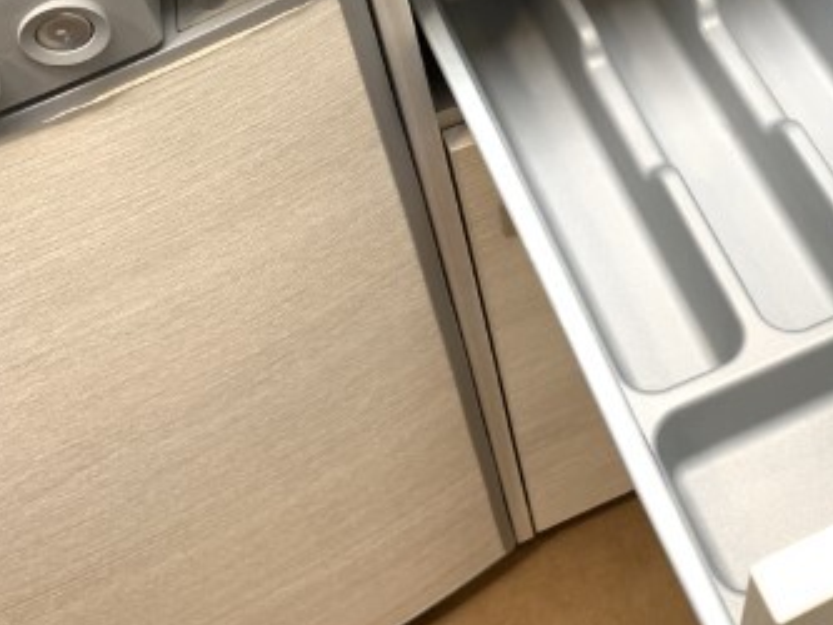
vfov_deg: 28.5
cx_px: 705
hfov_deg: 36.4
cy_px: 128
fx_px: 1204
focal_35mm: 50
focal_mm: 4.25
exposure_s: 1/95
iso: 100
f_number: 1.8
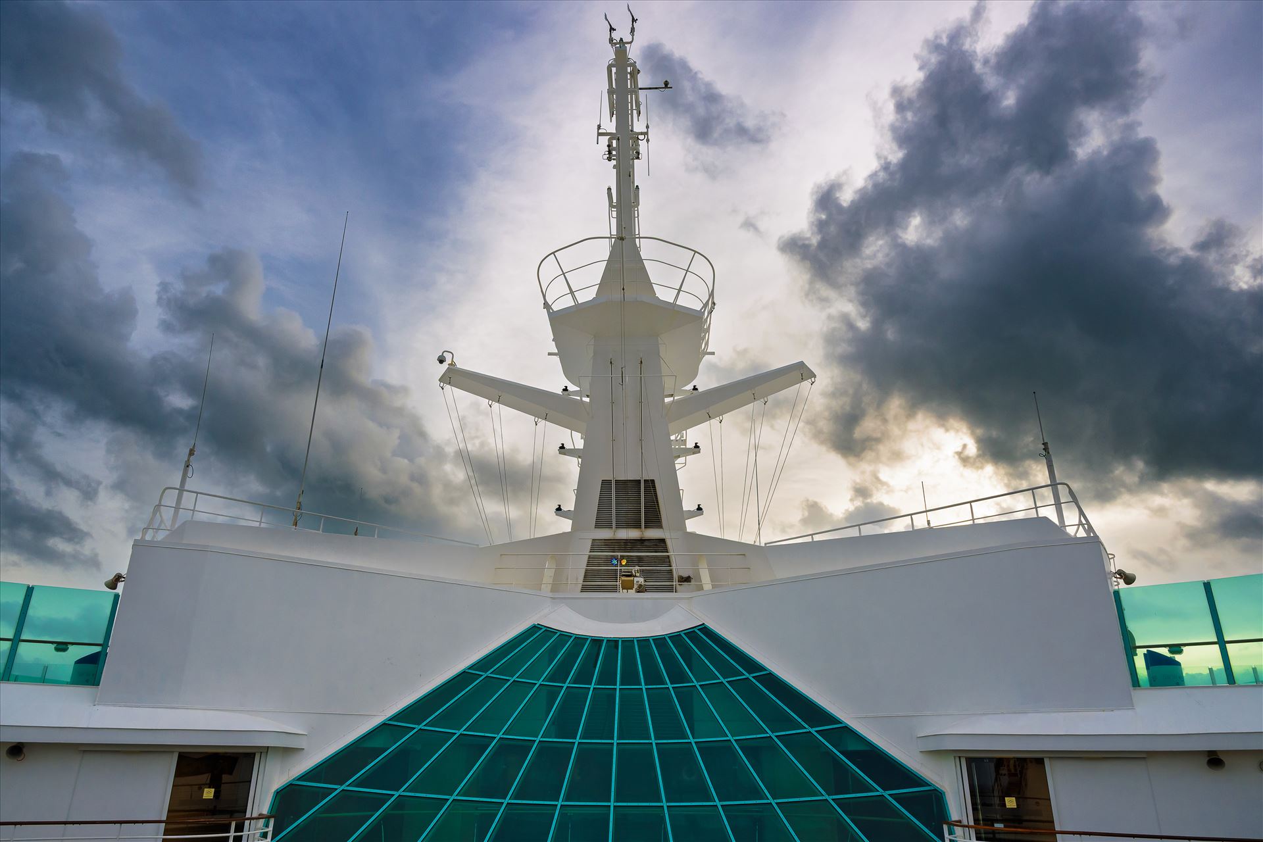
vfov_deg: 53.1
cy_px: 421
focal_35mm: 24
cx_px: 632
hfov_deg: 73.7
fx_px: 842
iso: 500
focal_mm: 24
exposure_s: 1/400
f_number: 13
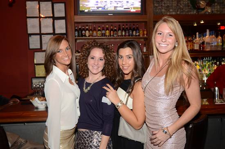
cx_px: 112
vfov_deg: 32.9
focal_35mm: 40
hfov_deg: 48.0
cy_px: 74
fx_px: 253
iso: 1250
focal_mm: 27
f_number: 3.5
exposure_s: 1/40
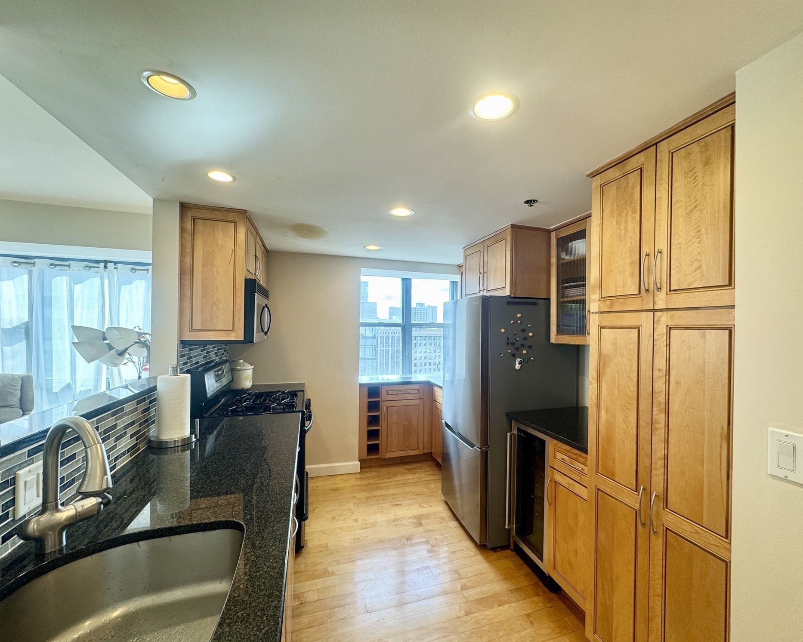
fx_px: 357
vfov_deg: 84.0
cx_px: 429
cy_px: 328
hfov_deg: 96.6
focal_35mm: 15
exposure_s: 1/120
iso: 64
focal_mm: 2.22
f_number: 2.2
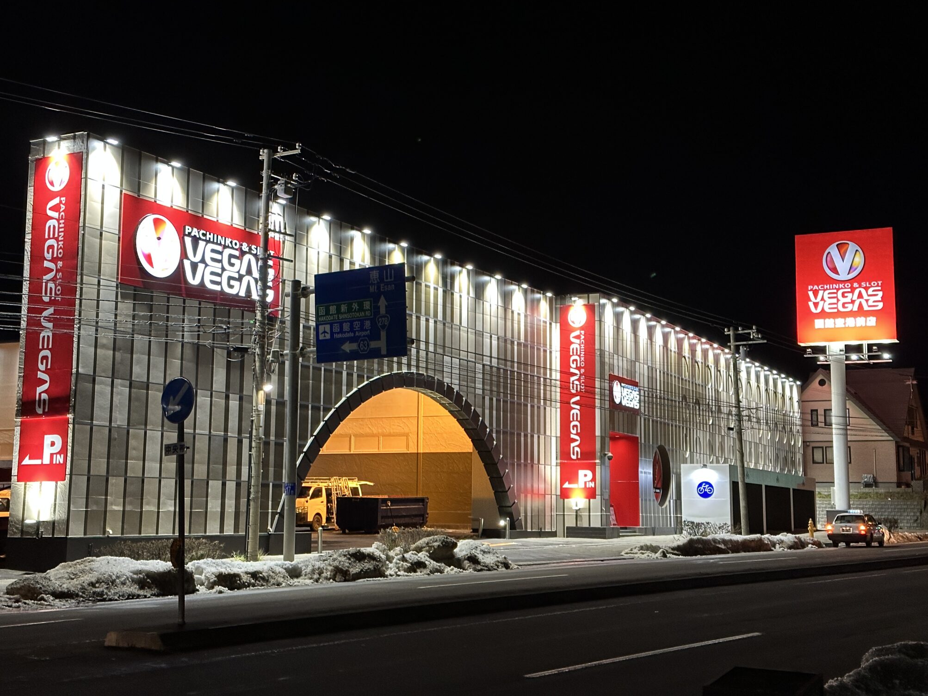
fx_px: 1314
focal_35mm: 49
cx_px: 459
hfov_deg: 38.9
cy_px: 343
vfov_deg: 29.7
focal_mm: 6.86
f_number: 1.78
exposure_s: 1/33
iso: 320
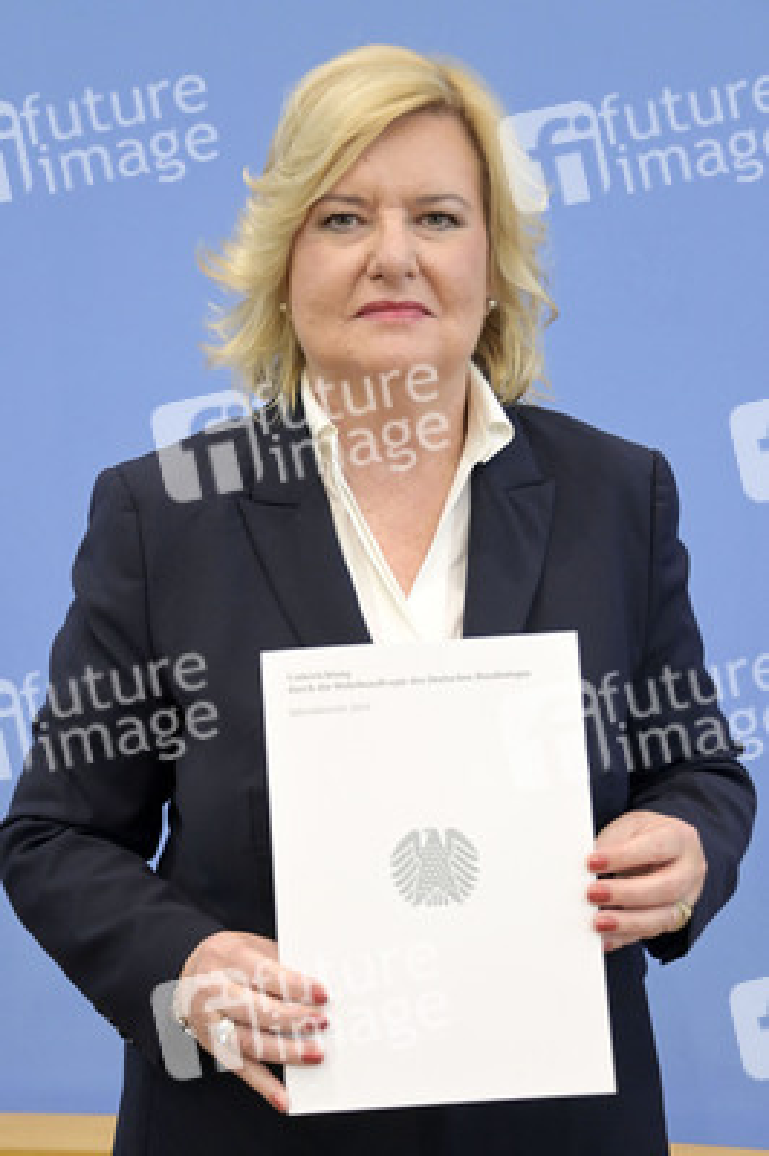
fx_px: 2086
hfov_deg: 20.9
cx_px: 384
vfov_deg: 31.0
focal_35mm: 65
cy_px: 578
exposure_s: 1/640
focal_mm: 65
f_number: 5
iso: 4000
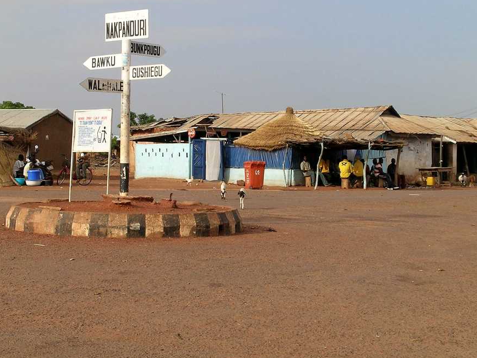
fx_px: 937
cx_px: 234
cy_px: 138
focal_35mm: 68
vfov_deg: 21.6
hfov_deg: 28.6
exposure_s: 1/167
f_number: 7
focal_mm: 11.1
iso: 50
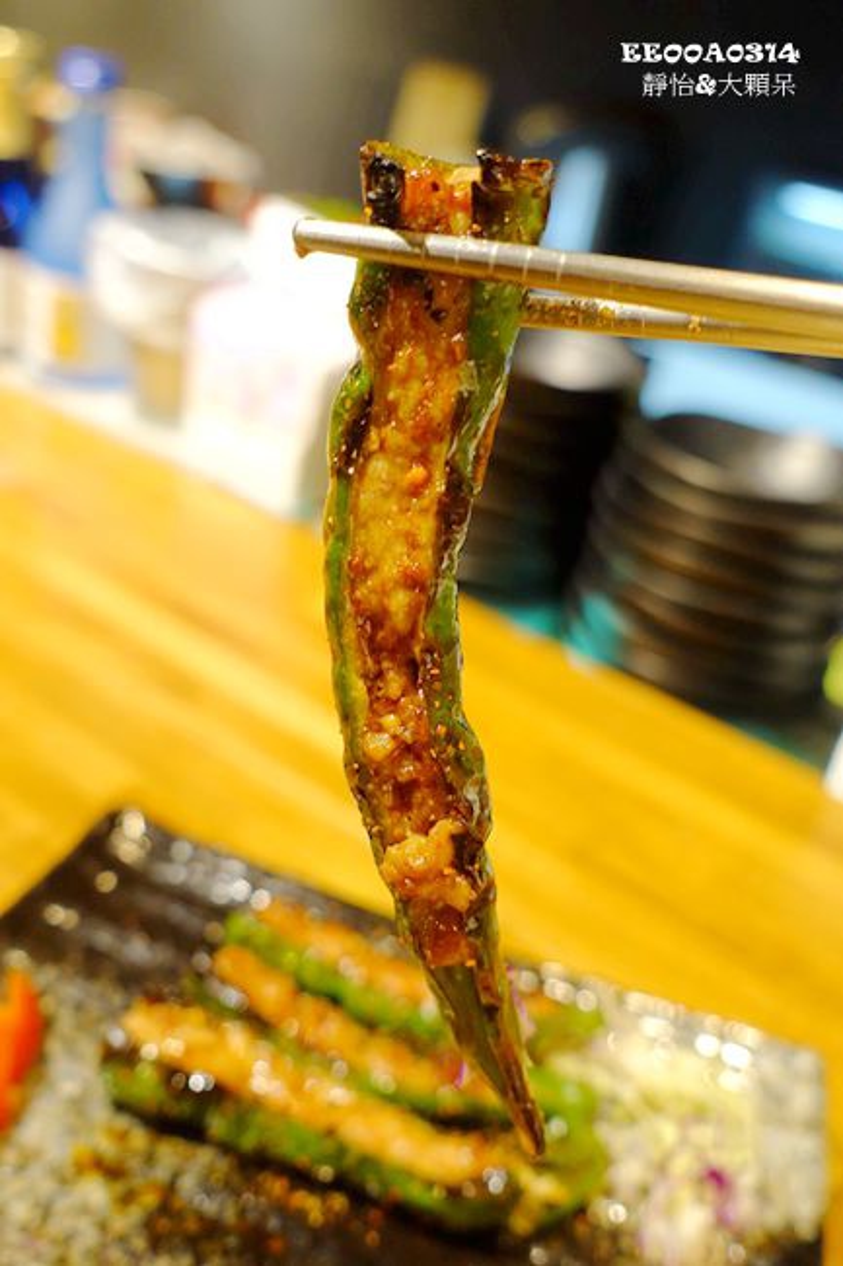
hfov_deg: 41.1
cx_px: 422
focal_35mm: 32
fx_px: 1125
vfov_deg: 58.7
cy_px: 633
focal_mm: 11.69
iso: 800
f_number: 2.8
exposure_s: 1/30
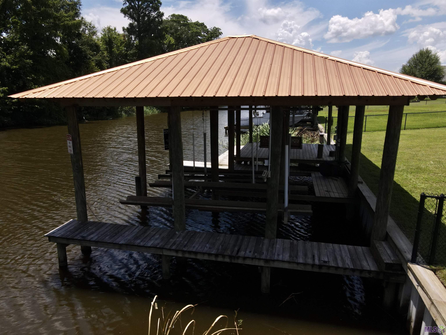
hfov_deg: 71.6
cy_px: 168
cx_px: 223
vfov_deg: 56.8
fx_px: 309
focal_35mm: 24
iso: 400
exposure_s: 1/13
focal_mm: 4.5
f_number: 2.8
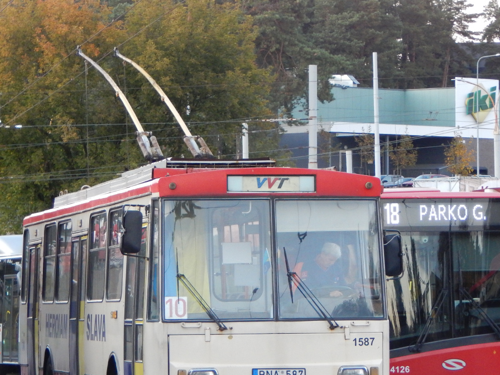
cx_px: 253
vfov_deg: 7.8
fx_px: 2744
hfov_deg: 10.4
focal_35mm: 190
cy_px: 206
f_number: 4.8
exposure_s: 1/20
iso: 400
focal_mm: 23.4
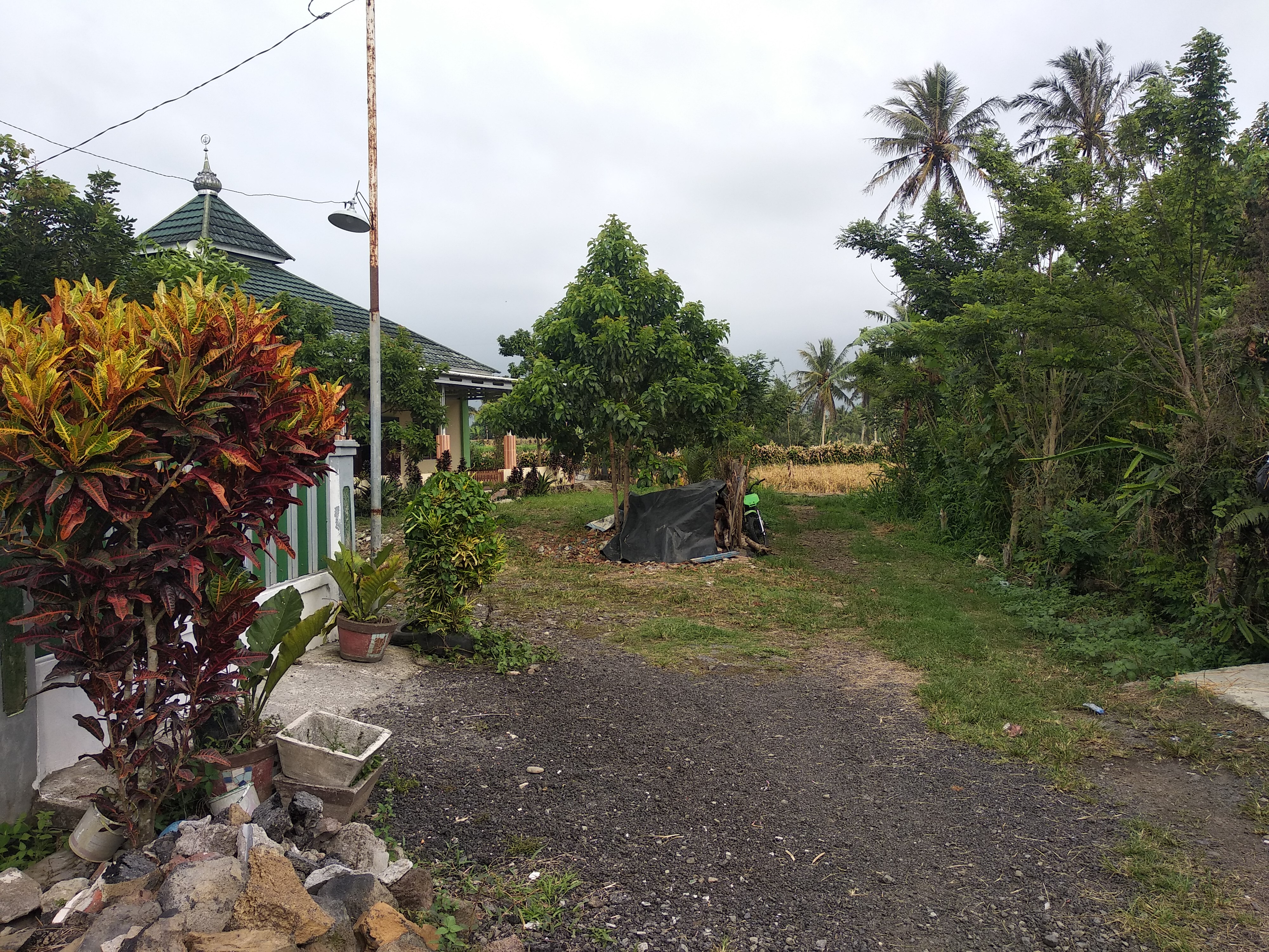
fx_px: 953
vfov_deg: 53.1
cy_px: 476
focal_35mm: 26
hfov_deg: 67.3
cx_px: 634
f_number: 2.2
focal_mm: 3.81
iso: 100
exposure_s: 1/278
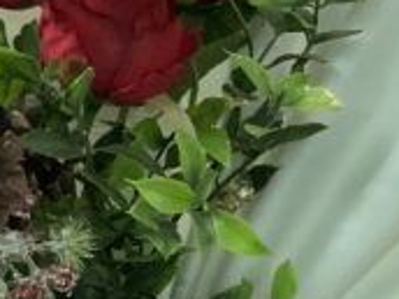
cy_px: 253
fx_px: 1994
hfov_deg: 10.7
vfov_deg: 8.6
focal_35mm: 173
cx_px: 726
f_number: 1.8
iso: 250
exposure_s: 1/50
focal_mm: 3
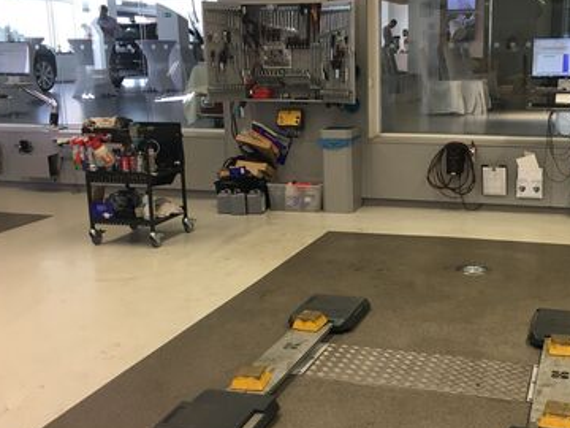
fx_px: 725
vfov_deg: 32.9
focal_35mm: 44
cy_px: 216
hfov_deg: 42.3
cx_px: 388
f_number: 2.2
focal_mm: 4.15
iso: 25
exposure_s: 1/33
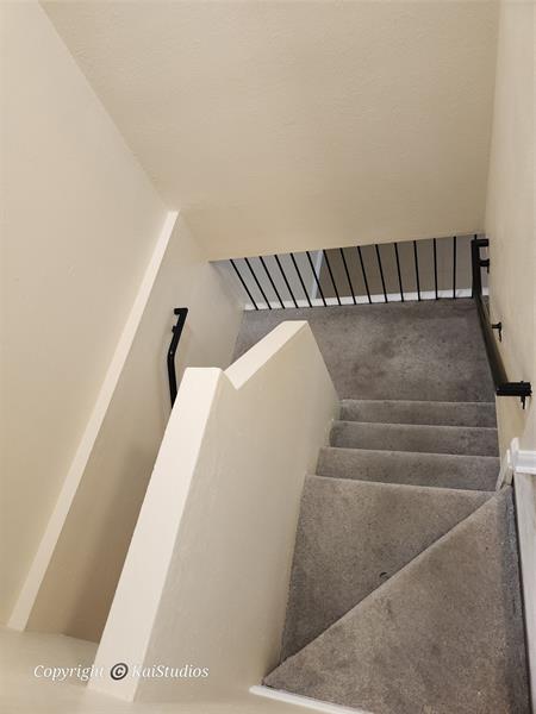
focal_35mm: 23
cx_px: 268
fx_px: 475
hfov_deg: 58.9
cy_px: 357
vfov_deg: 73.9
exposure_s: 1/60
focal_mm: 5.4
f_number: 1.8
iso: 125
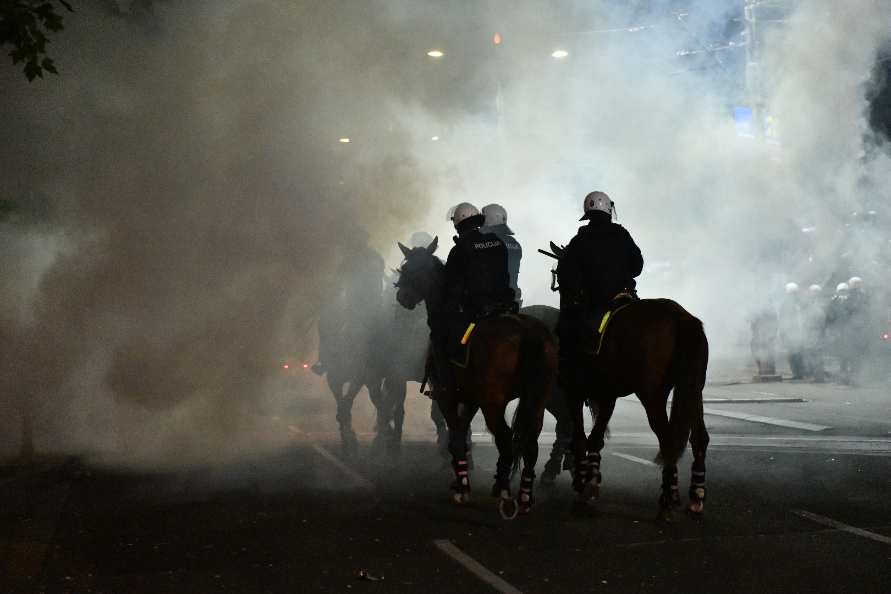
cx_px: 446
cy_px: 297
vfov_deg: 19.5
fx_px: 1732
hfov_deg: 28.8
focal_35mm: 70
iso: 16000
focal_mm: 70
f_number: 3.2
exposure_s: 1/250
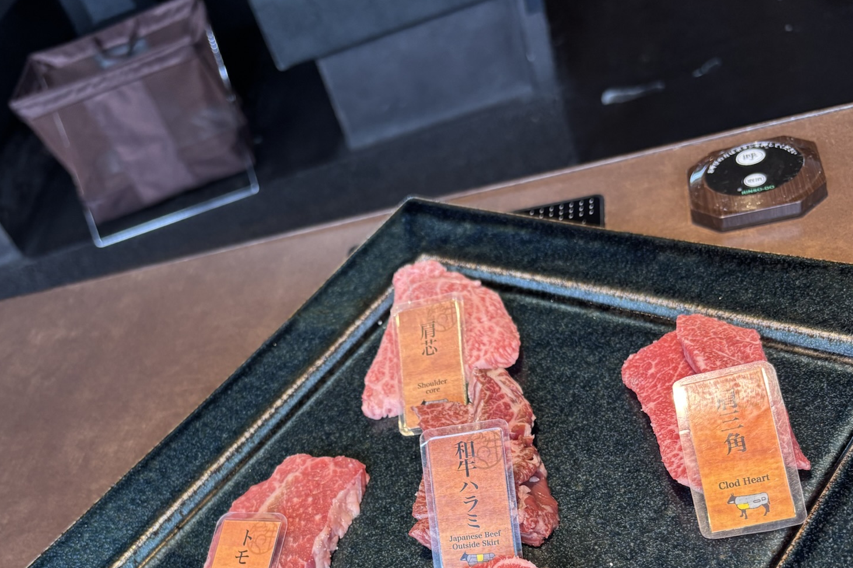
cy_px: 518
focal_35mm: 37
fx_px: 876
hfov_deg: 51.9
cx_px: 421
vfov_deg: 33.9
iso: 125
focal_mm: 5.96
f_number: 1.6
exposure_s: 1/100
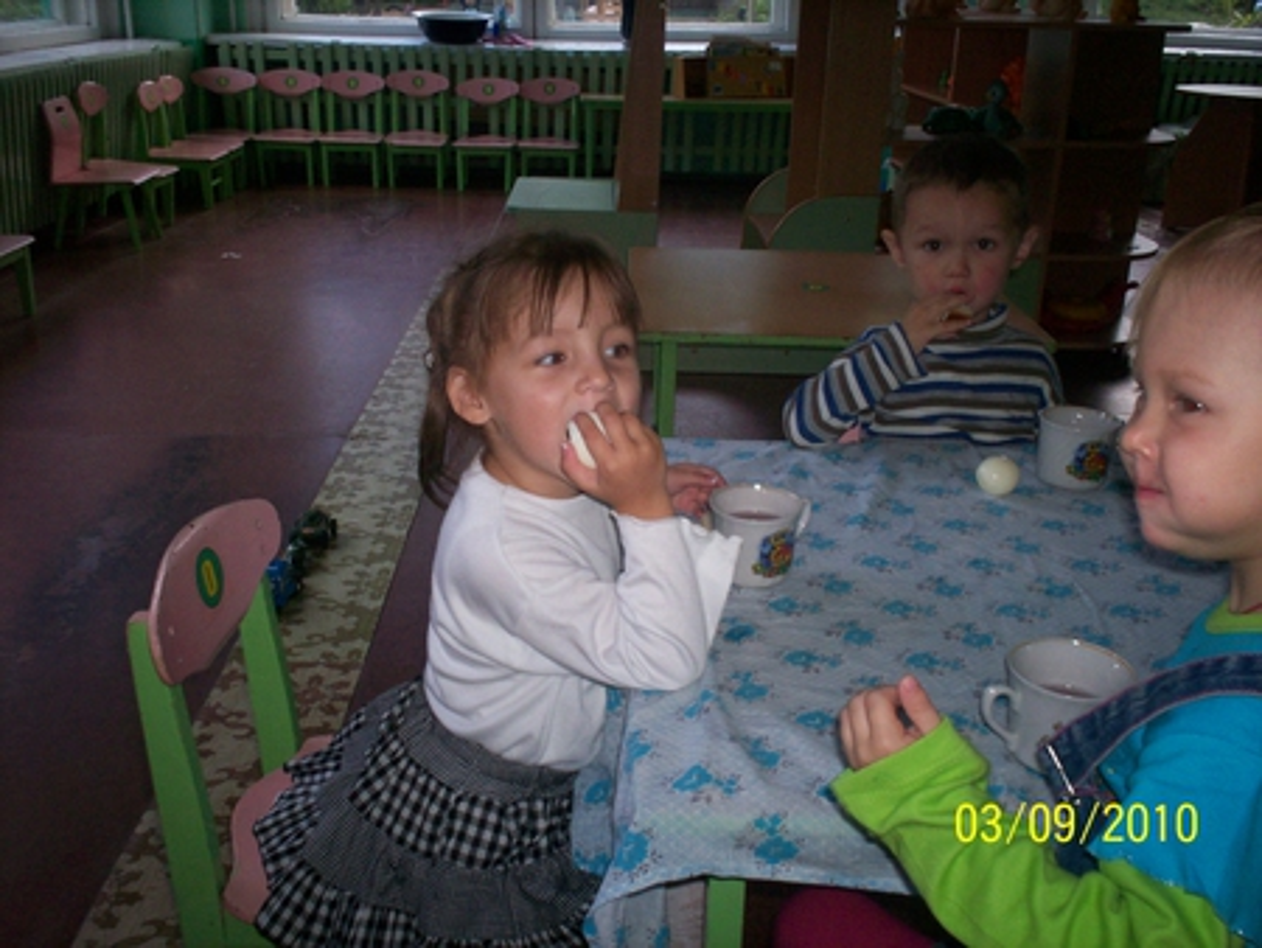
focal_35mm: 36
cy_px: 474
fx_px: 1313
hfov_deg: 51.3
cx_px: 631
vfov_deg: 39.7
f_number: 4.5
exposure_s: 1/60
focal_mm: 6
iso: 140
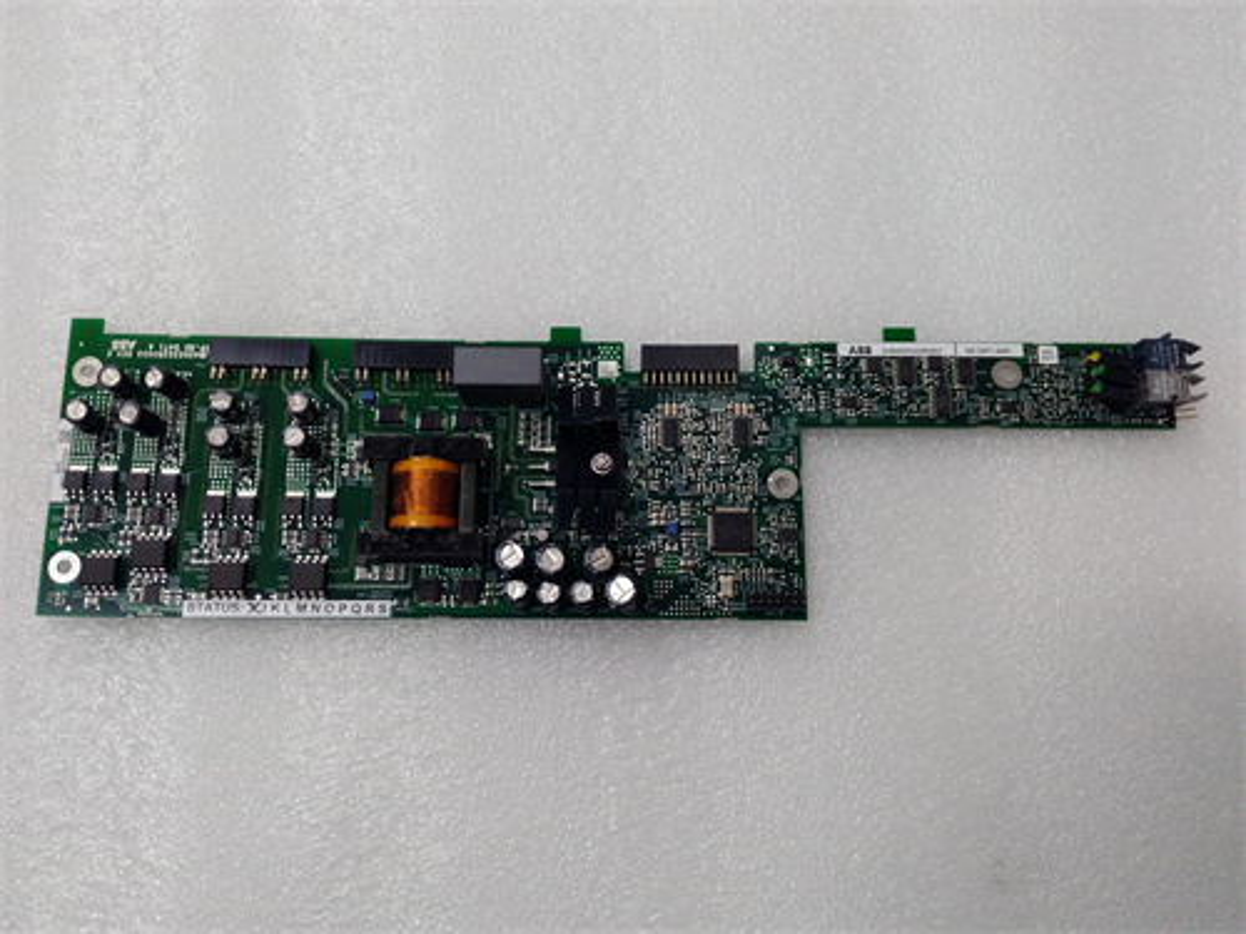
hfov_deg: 65.3
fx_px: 972
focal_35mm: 27
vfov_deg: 51.4
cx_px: 623
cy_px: 467
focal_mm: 3.79
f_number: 2
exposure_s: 1/33
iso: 205
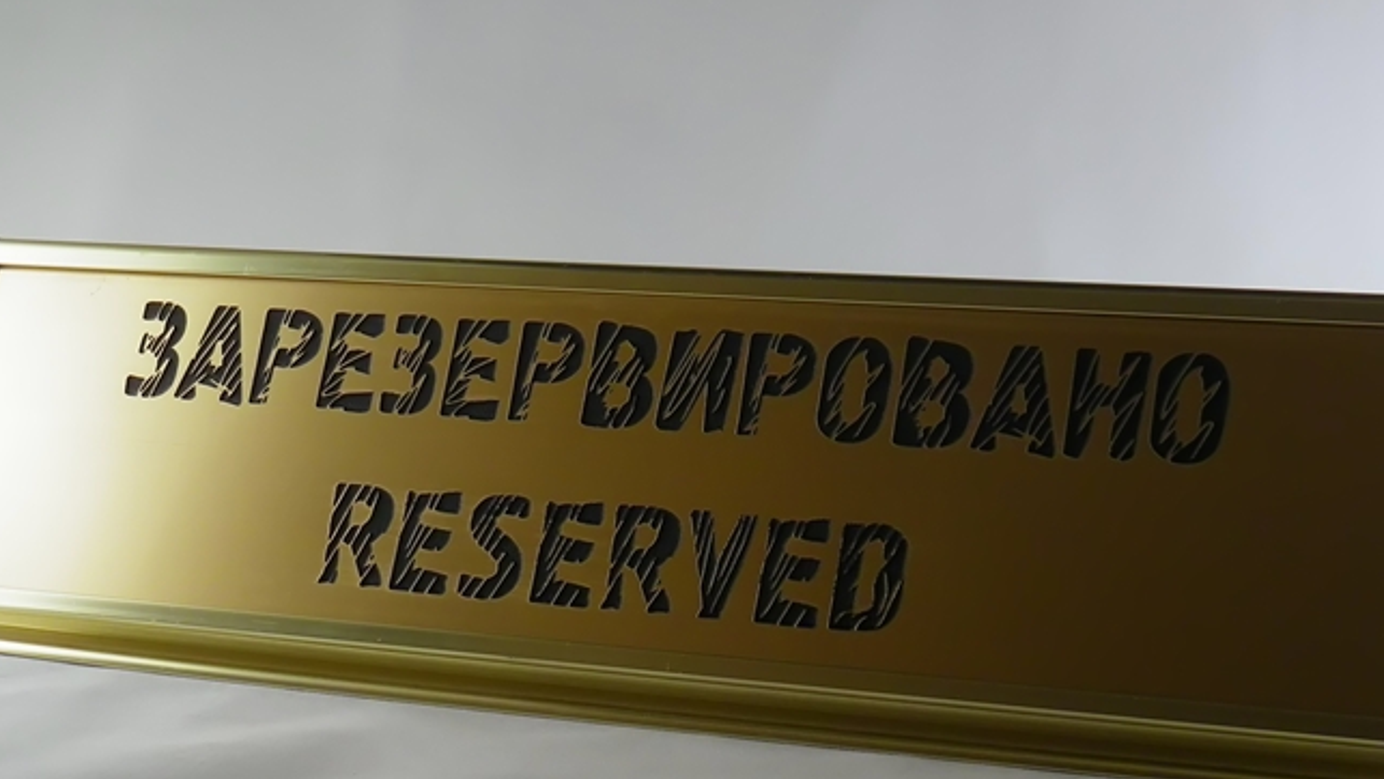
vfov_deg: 15.1
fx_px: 2936
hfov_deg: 26.5
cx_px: 704
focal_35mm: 80
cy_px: 478
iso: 200
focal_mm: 10.4
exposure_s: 1/8
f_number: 4.5
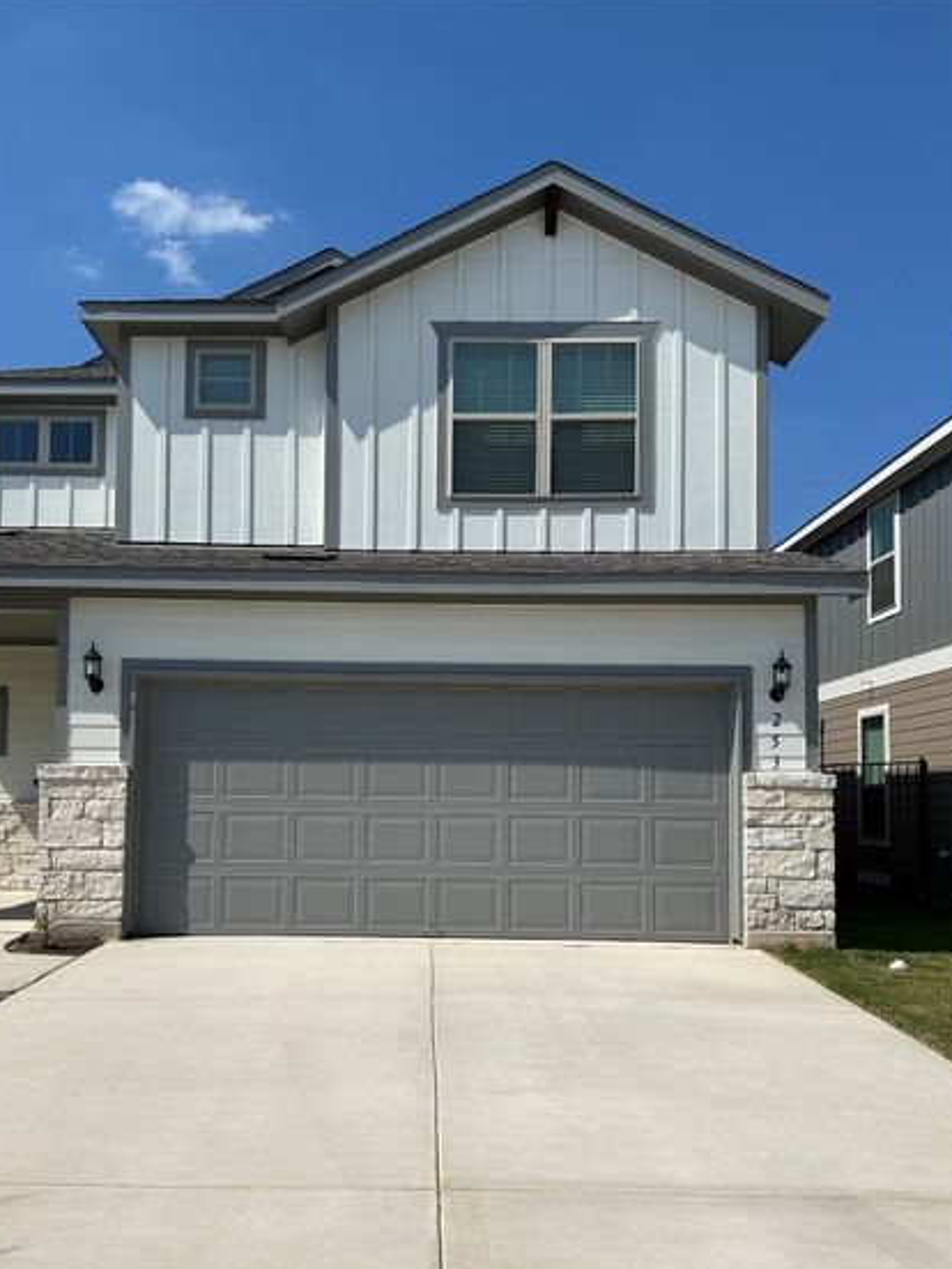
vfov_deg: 61.1
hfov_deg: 48.1
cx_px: 402
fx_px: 1063
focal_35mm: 29
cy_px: 760
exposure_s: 1/6211
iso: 80
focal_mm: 6.86
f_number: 1.78
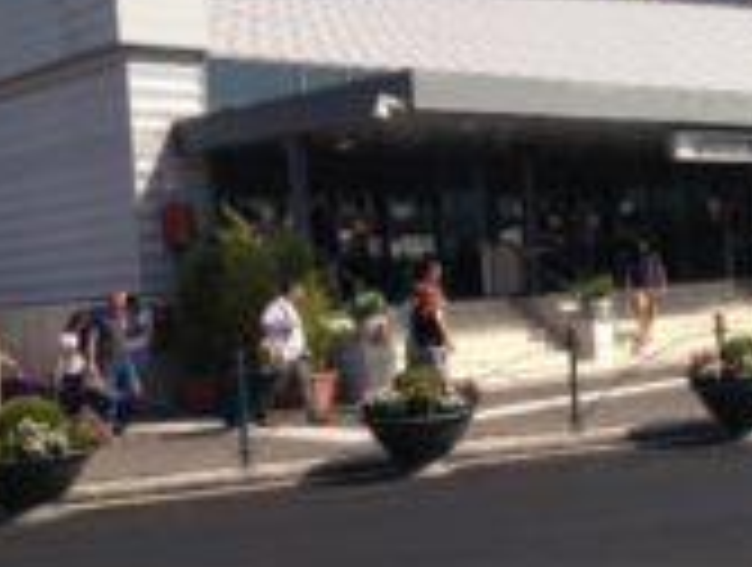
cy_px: 308
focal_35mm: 69
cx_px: 666
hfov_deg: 27.2
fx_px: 1502
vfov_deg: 21.4
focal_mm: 4.12
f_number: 2.4
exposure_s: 1/1695
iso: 50
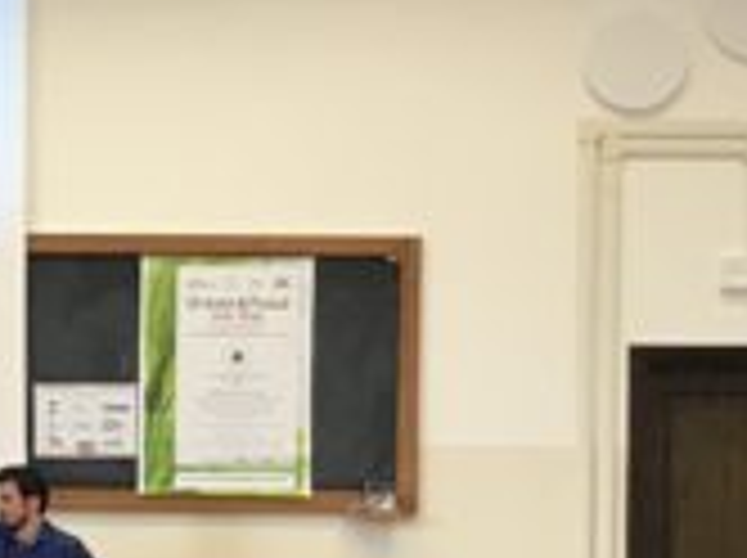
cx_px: -180
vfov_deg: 8.5
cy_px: 500
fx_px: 3728
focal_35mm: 173
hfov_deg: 11.2
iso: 25
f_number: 1.8
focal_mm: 3.99
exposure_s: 1/33
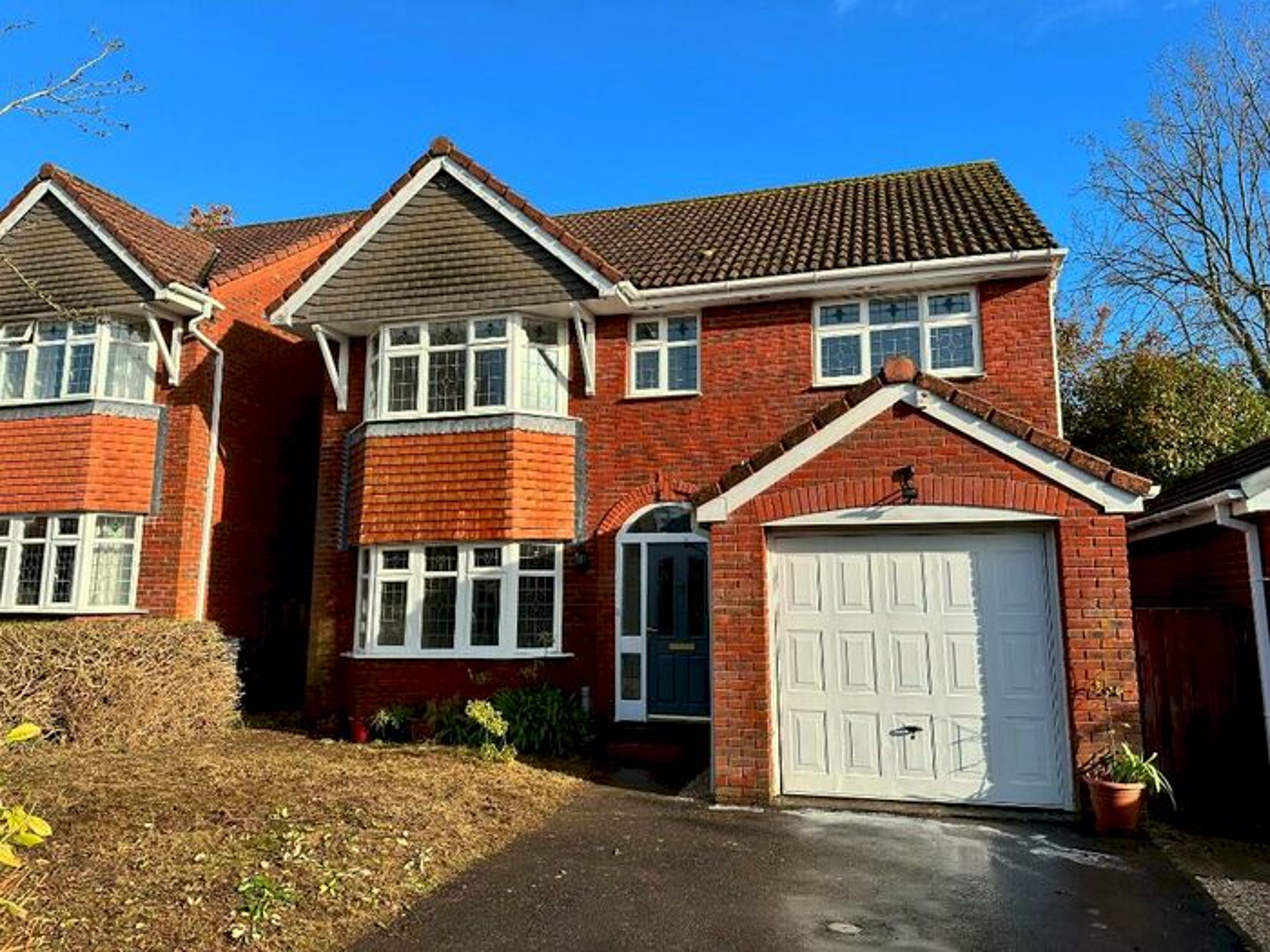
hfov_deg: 71.6
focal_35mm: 24
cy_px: 476
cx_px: 635
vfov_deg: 56.8
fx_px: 881
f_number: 1.78
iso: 80
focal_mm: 6.86
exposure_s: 1/2732
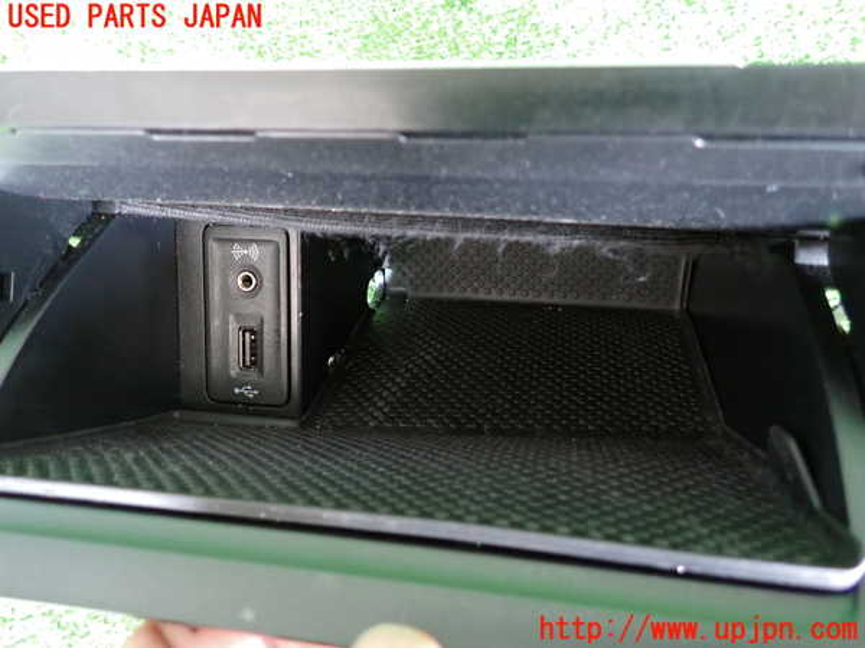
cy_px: 324
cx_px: 432
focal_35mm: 25
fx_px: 625
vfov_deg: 54.9
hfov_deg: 69.4
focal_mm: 4.5
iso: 800
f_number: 2
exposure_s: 1/25
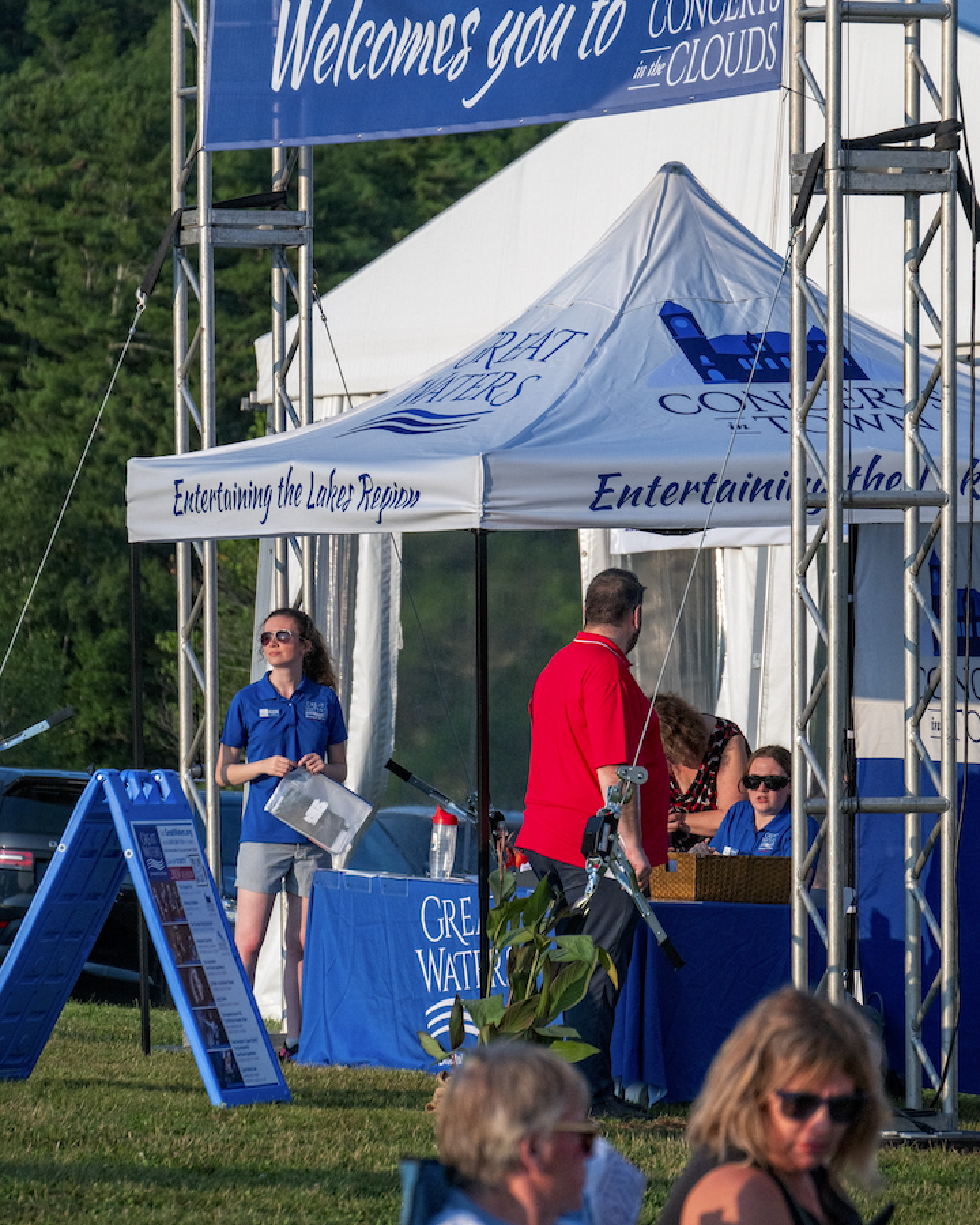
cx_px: 491
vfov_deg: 8.5
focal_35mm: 227
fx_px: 8230
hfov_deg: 6.8
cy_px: 391
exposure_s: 1/640
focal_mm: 170
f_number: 8
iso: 800
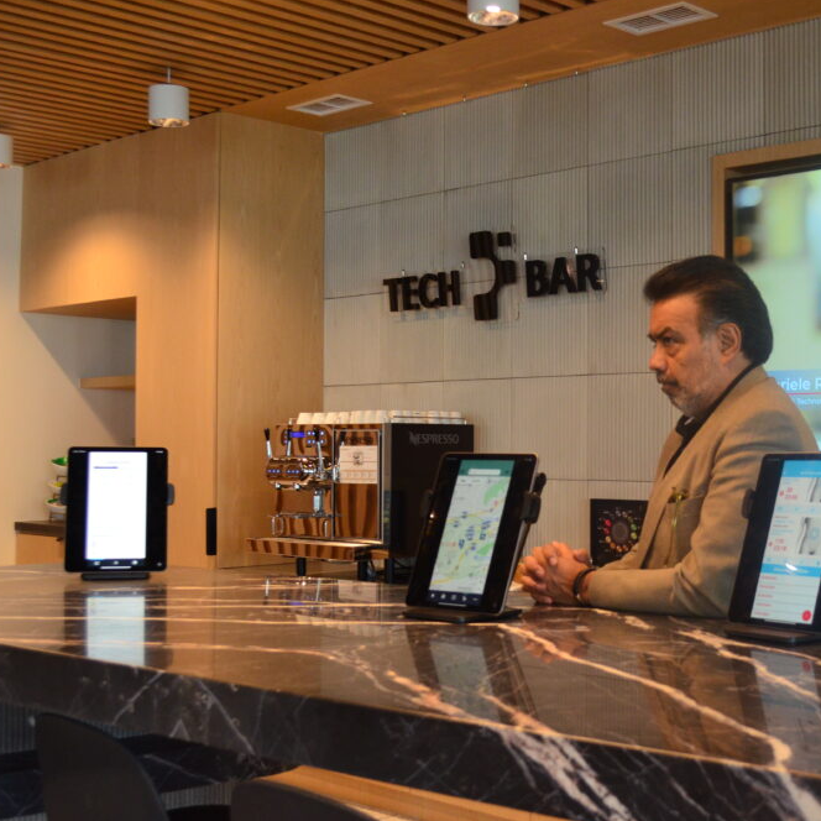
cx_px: 558
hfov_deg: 33.1
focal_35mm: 51
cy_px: 412
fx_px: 1368
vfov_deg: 33.4
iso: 1250
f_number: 5
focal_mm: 26
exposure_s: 1/100
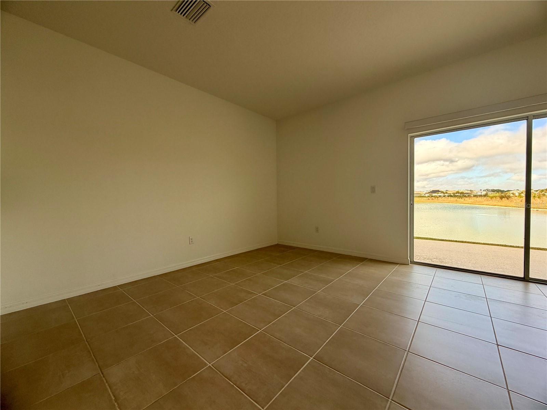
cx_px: 274
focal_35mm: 14
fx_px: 221
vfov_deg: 85.7
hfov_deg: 102.1
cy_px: 205
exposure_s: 1/144
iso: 64
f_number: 2.2
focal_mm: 2.22
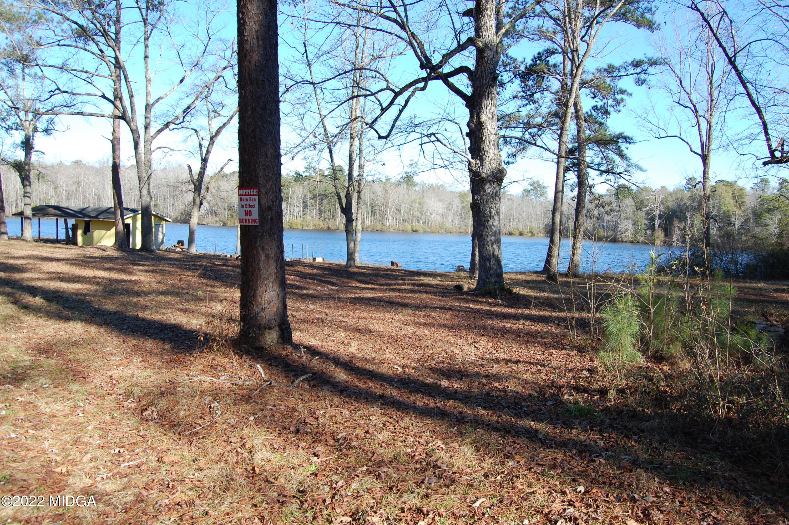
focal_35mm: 27
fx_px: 591
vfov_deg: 47.8
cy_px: 262
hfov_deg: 67.4
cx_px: 394
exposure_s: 1/200
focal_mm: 18
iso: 200
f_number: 7.1
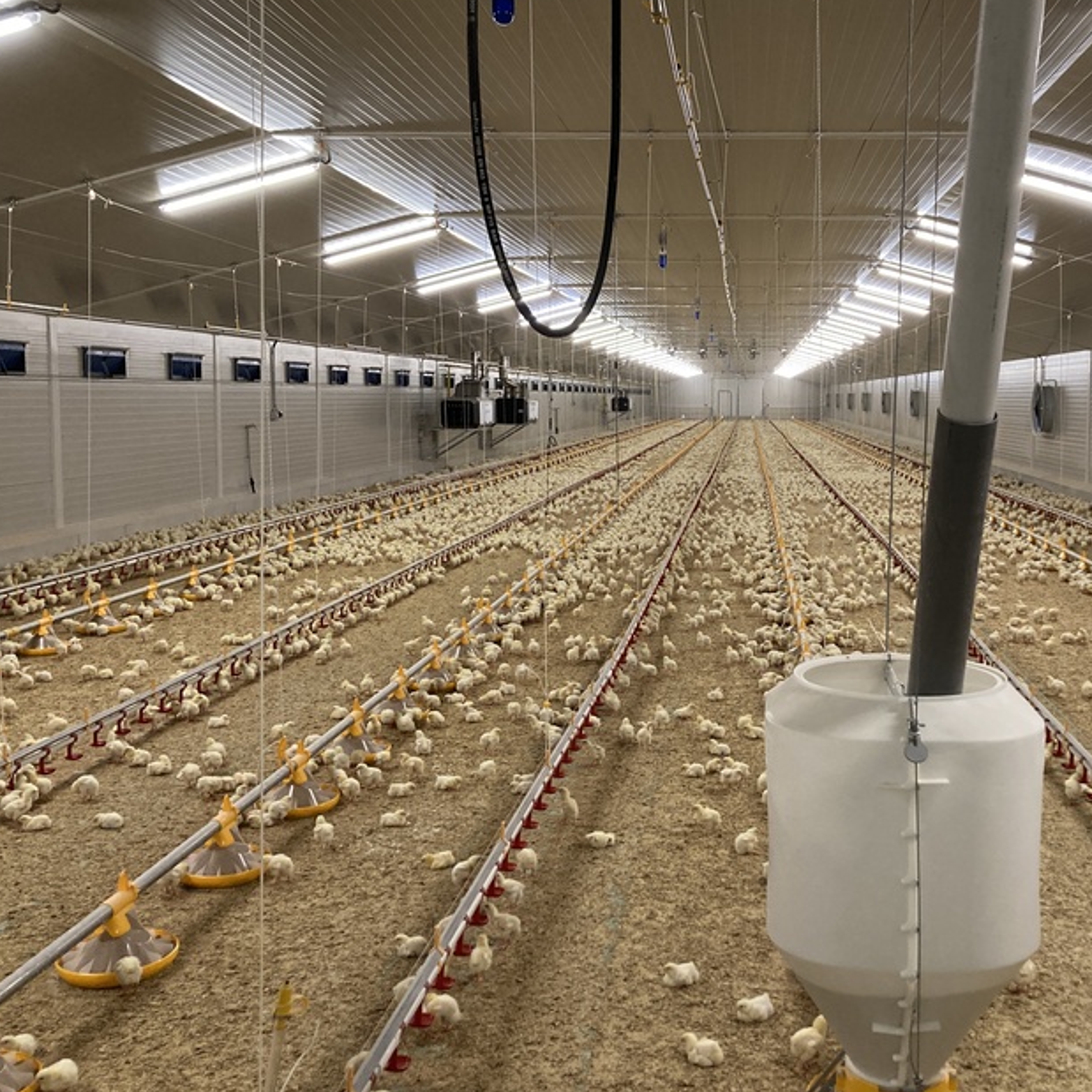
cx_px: 713
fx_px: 1285
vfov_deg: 46.0
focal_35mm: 36
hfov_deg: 45.5
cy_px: 512
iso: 125
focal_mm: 3.99
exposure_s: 1/50
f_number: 1.8
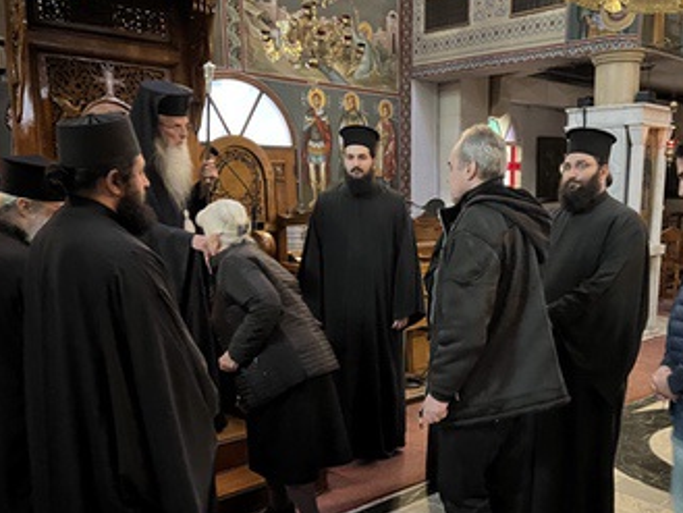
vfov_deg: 38.2
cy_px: 350
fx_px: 730
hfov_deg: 49.4
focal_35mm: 37
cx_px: 446
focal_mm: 5.7
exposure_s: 1/17
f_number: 1.5
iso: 1250
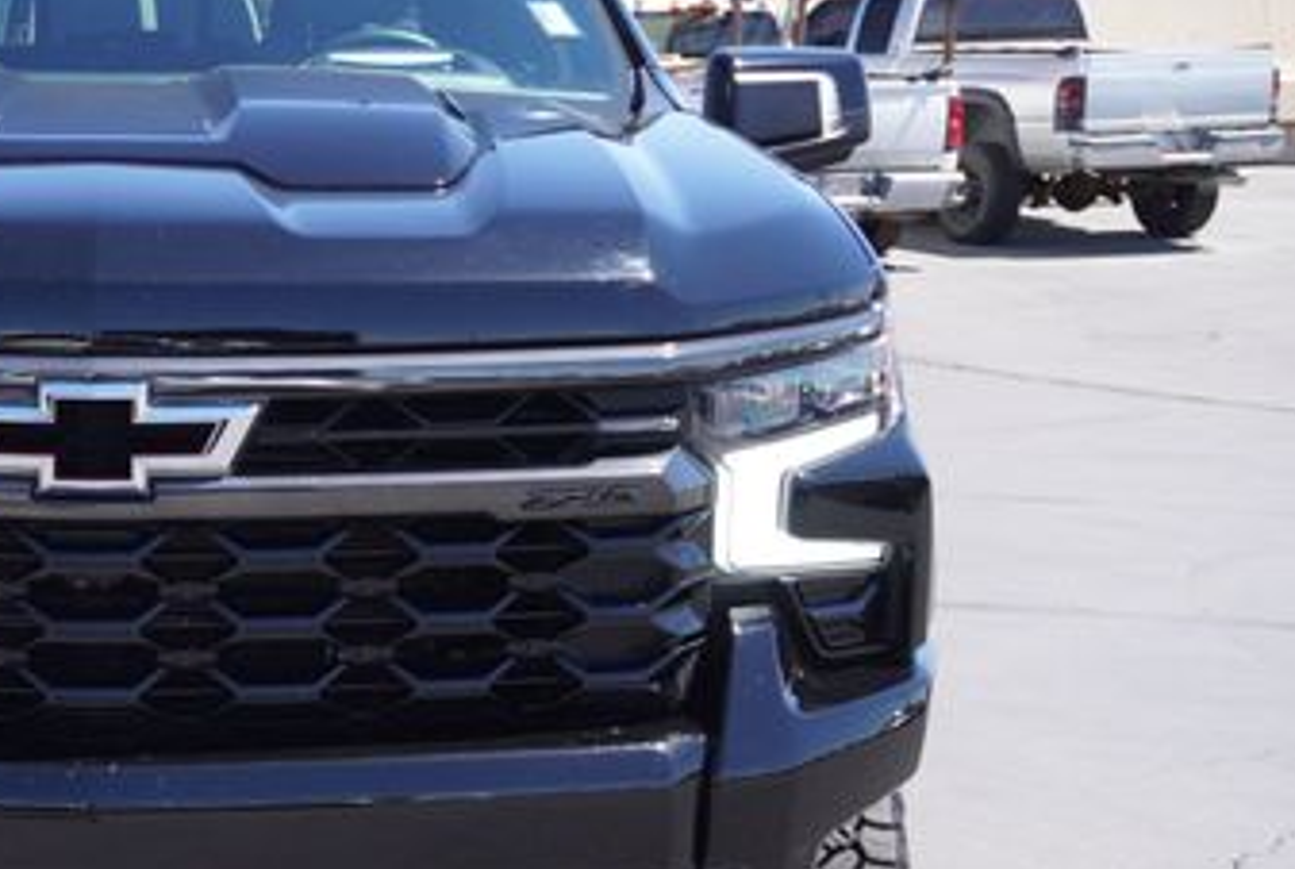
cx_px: 127
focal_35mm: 74
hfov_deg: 26.4
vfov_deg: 18.5
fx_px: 2667
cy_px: 538
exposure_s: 1/125
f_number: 6.3
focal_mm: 26
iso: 100
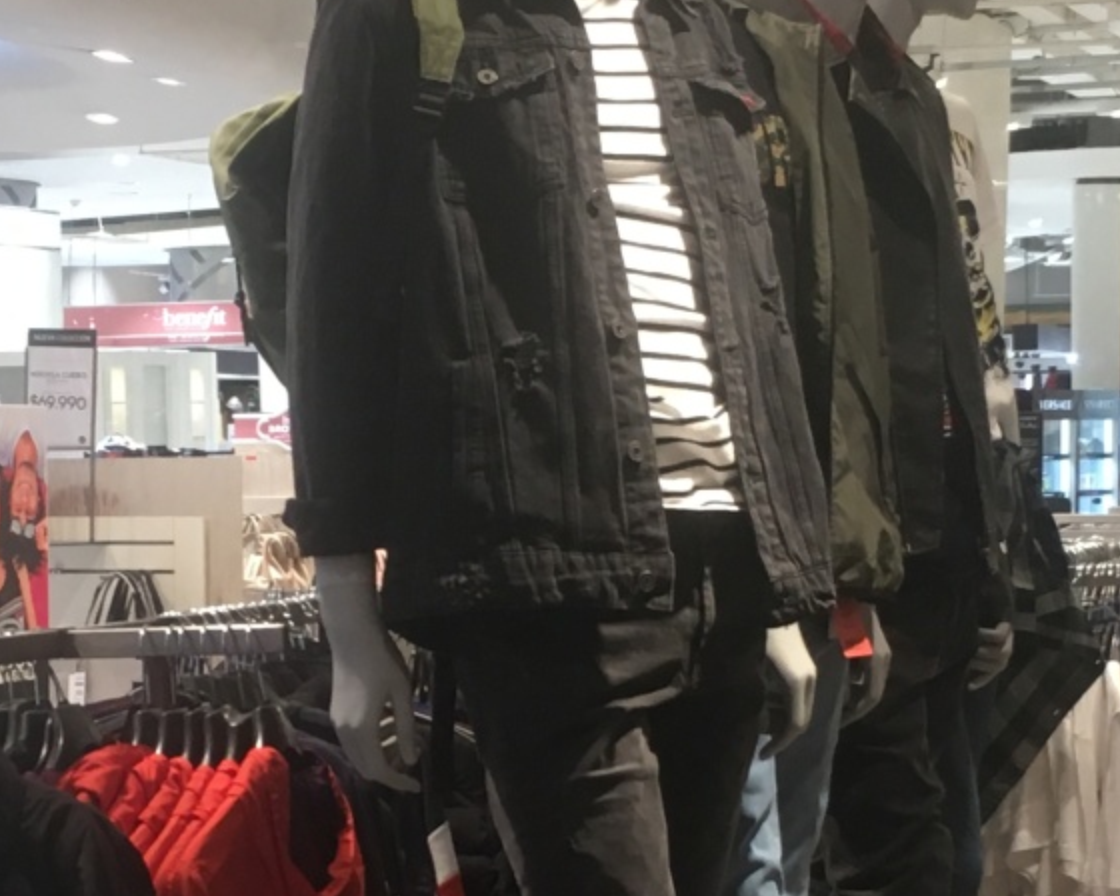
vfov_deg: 15.7
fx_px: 3215
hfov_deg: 19.7
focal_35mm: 97
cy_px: 772
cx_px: 436
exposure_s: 1/33
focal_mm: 4.15
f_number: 2.2
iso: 50
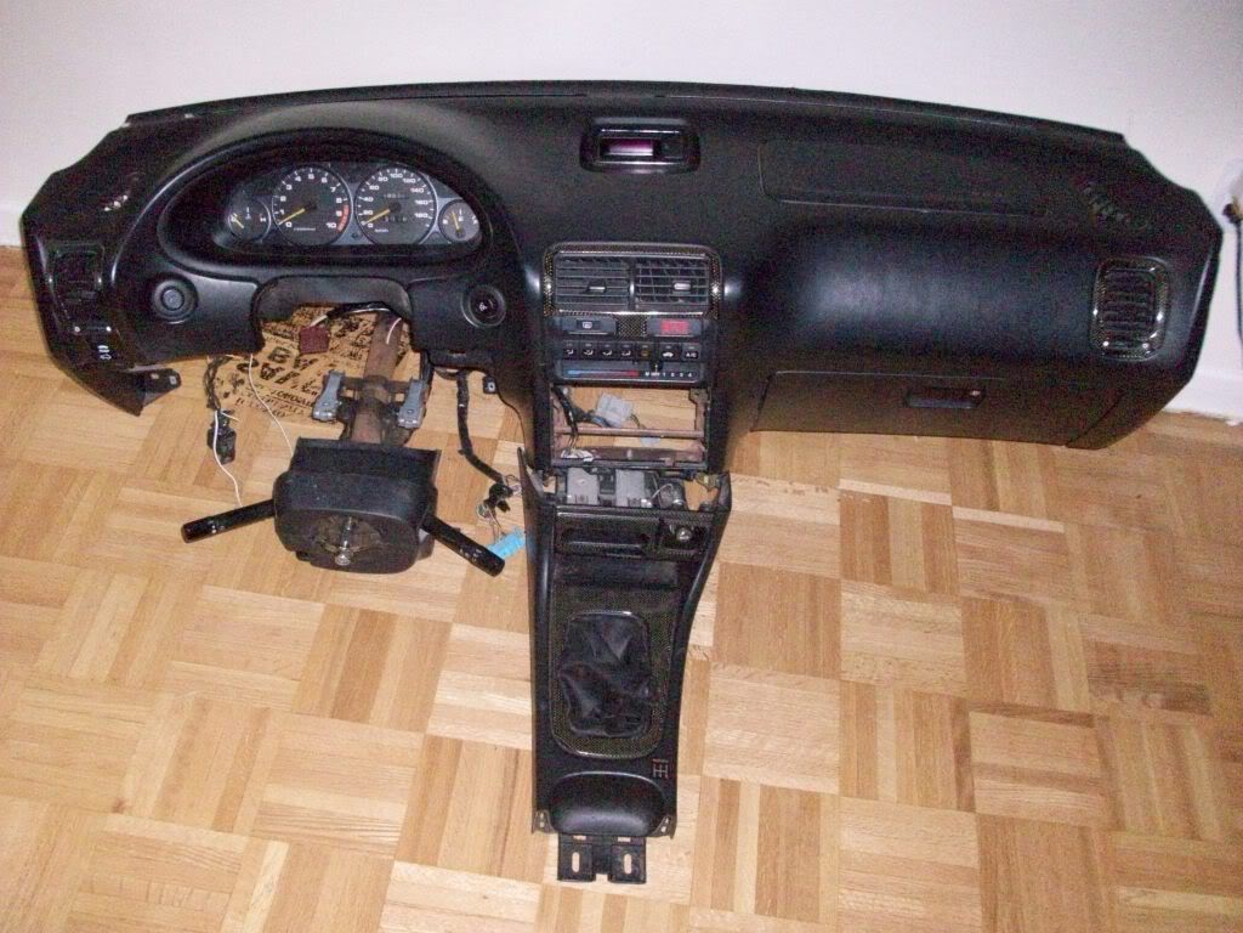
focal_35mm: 34
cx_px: 622
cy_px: 466
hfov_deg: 54.0
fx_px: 1221
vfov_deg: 41.8
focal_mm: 5.7
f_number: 2.8
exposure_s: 1/128
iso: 800
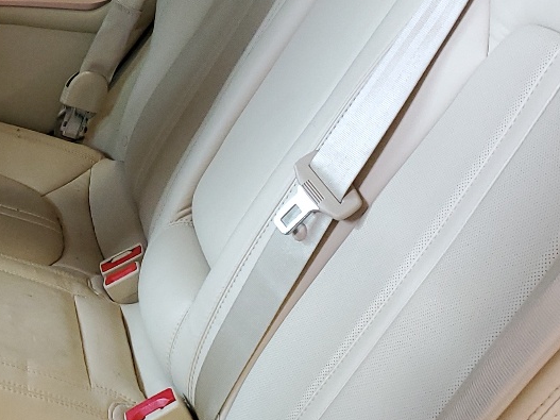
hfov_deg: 23.6
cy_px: 246
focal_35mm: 79
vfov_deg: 18.6
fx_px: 1278
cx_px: -5
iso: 134
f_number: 1.5
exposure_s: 1/60.2
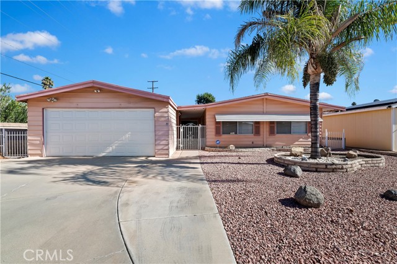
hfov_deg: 93.3
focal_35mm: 17
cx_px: 198
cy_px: 132
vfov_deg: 70.4
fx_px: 187
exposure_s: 1/200
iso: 500
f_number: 20
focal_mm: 17
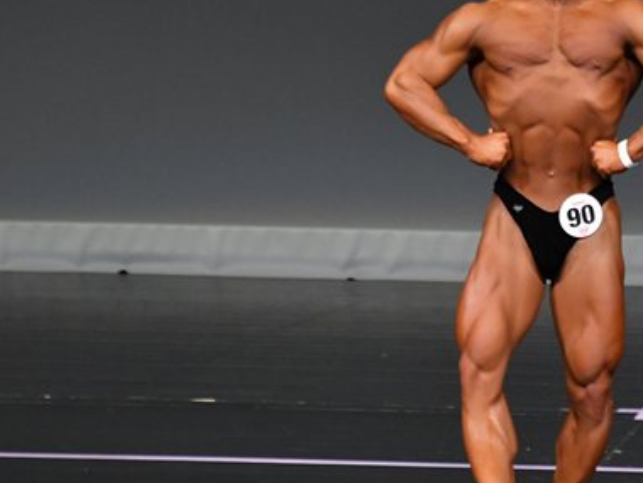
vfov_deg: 2.0
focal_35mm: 735
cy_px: 251
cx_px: 573
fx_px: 13653
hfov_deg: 2.7
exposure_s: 1/400
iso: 4000
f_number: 5.6
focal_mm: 250
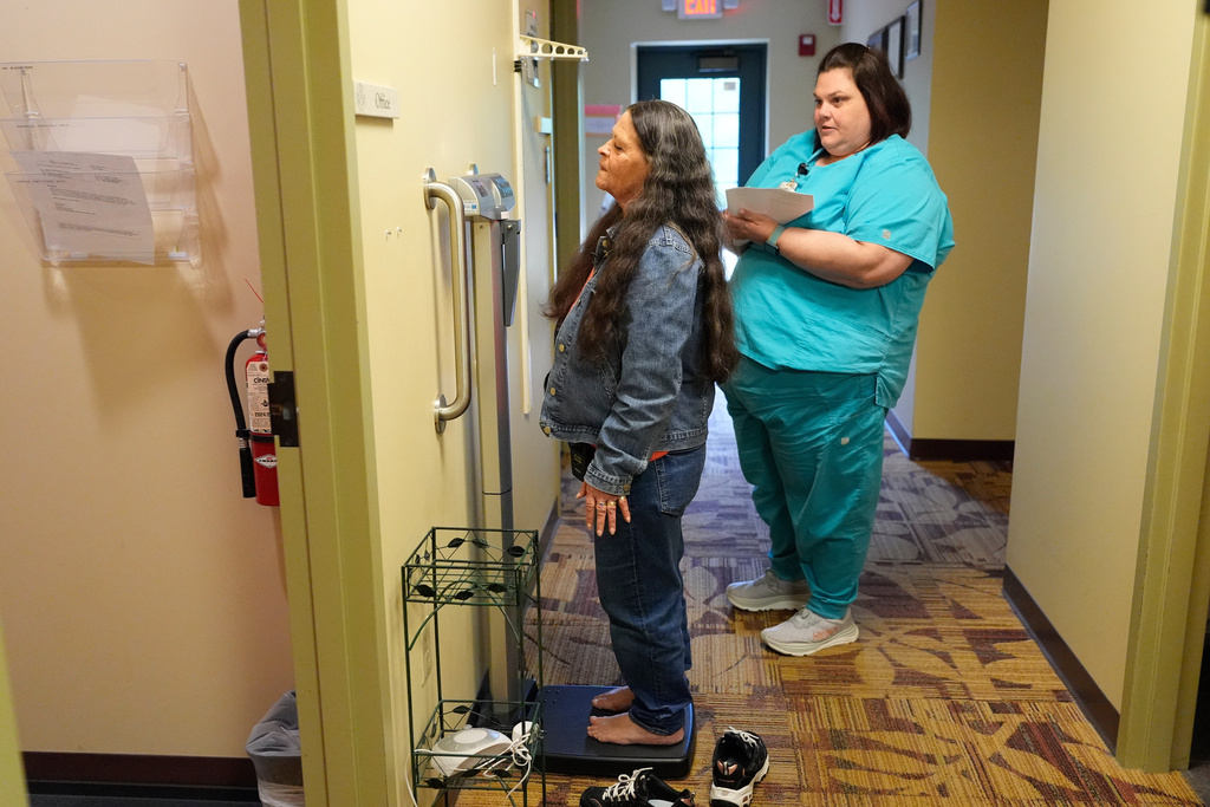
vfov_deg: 41.1
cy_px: 404
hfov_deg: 58.7
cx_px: 605
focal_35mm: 32
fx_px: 1076
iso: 5000
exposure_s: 1/250
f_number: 2.8
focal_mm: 32
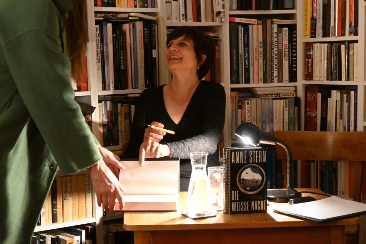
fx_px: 686
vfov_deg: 20.2
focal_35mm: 68
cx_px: 183
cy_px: 122
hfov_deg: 29.9
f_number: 6
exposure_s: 1/20
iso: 12800
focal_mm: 45
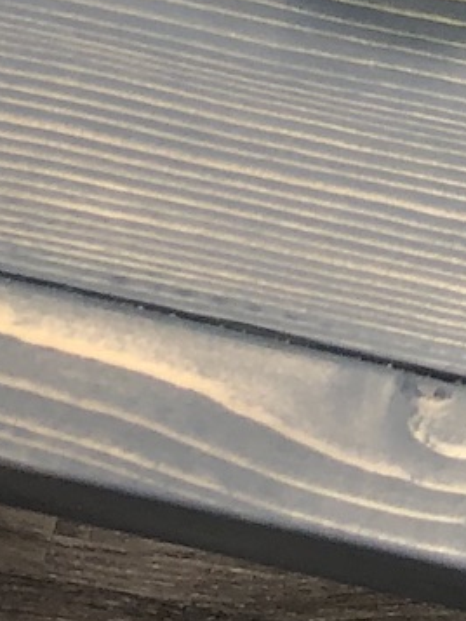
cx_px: 1108
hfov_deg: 8.6
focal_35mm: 158
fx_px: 2834
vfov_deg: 10.4
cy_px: -974
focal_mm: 3.99
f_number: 1.8
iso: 40
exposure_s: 1/12
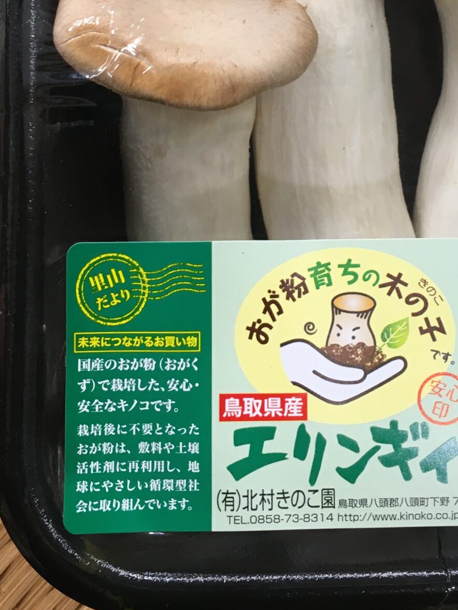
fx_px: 1111
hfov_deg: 23.1
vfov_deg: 29.5
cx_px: 340
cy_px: 63
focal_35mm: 63
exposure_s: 1/30
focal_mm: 4.15
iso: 50
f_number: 2.2
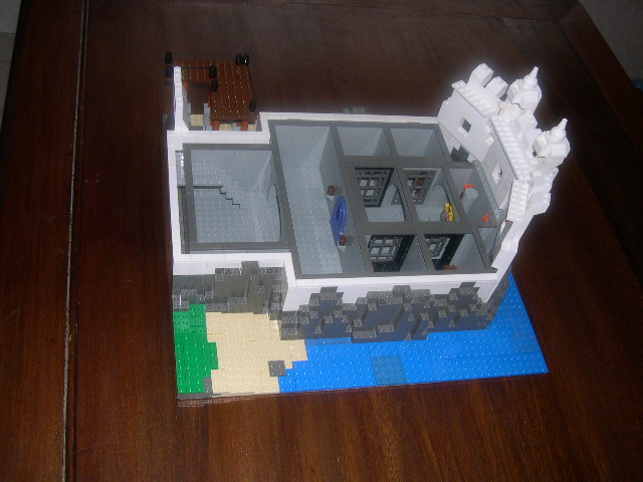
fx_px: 706
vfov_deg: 37.7
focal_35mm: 38
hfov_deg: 49.0
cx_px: 322
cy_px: 241
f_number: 2.8
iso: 100
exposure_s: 1/60
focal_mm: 8
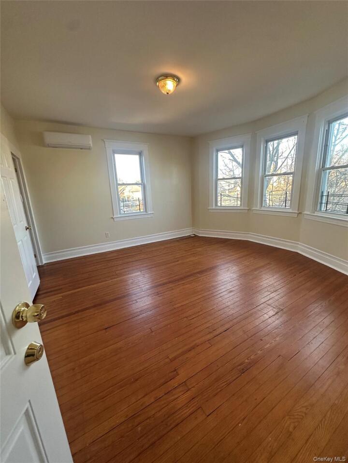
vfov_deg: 102.1
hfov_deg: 85.7
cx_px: 174
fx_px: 188
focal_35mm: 14
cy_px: 232
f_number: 2.2
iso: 200
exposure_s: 1/120
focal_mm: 2.22
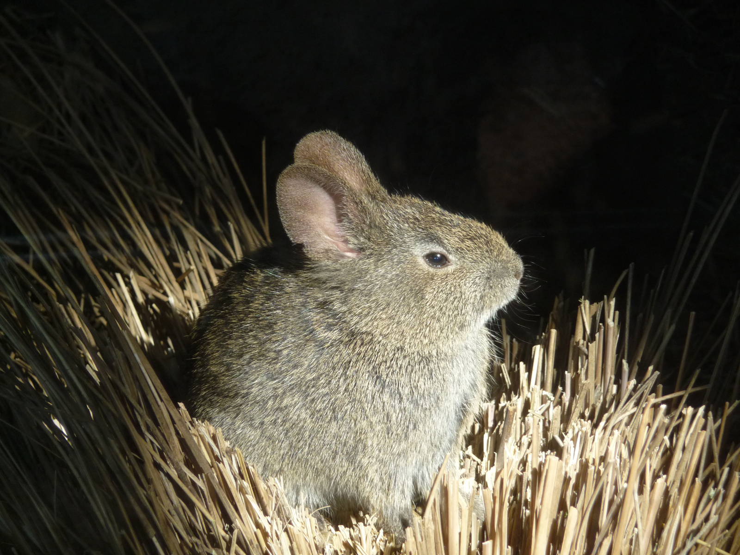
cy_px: 278
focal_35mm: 280
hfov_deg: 7.1
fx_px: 5986
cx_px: 370
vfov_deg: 5.3
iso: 200
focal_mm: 47
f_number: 4.9
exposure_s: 1/125
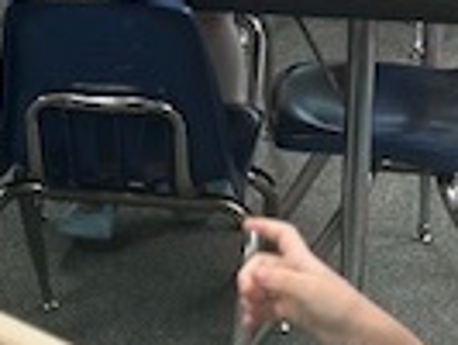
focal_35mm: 125
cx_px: -10
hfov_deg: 15.4
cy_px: 424
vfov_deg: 11.6
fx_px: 1655
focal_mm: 5.7
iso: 125
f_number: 1.5
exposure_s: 1/120
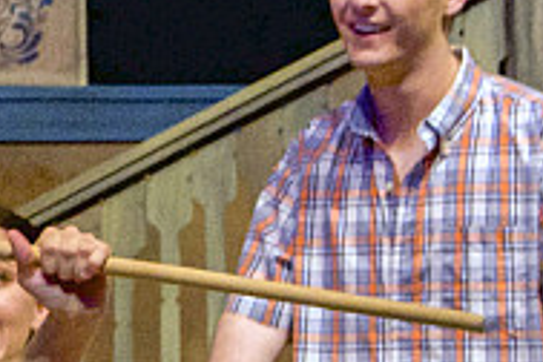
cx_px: -382
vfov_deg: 4.0
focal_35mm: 346
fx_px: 5218
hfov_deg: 5.9
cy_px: 231
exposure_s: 1/160
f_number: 6.3
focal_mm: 38
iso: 1600
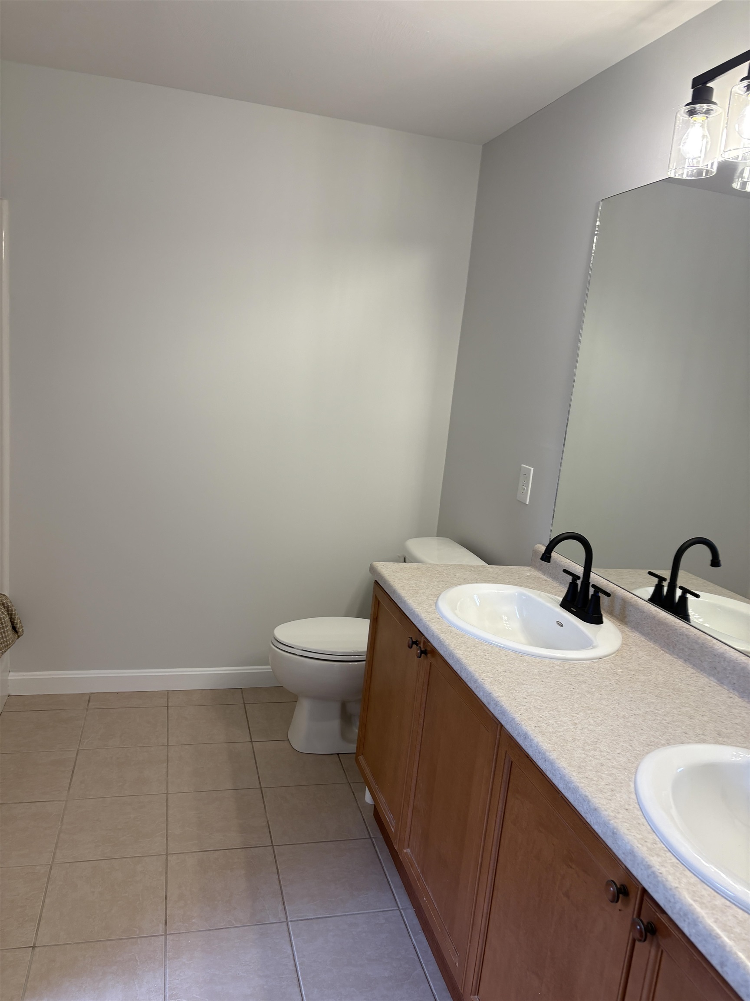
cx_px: 375
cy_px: 500
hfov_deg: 53.1
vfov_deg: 67.3
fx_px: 751
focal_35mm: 26
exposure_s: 1/120
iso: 64
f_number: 1.6
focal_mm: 5.96
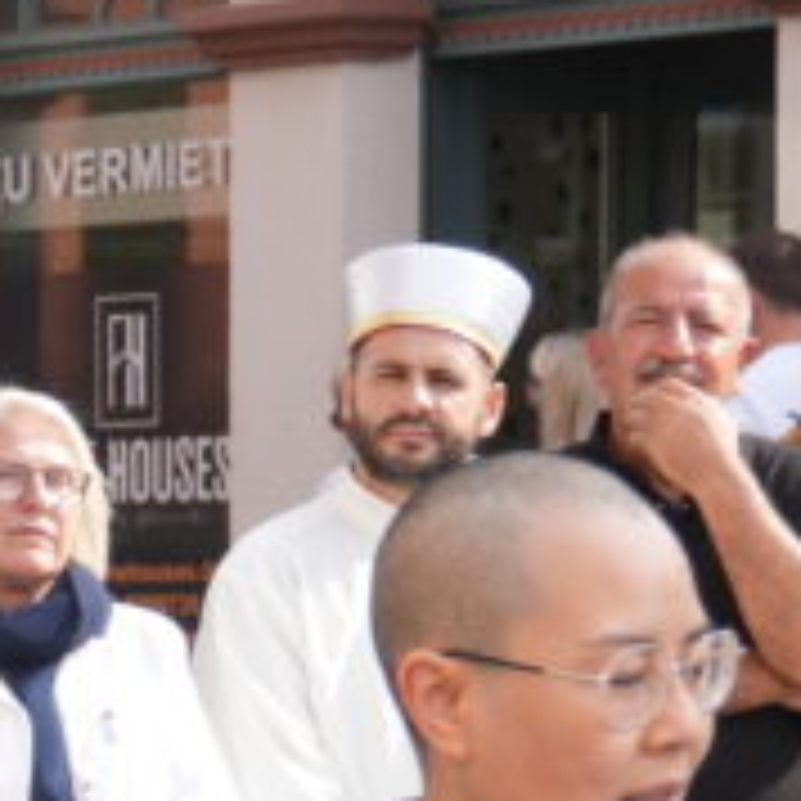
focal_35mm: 250
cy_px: 1325
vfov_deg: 6.9
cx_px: -792
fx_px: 6555
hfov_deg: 6.8
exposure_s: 1/160
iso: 125
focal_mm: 35
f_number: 5.6
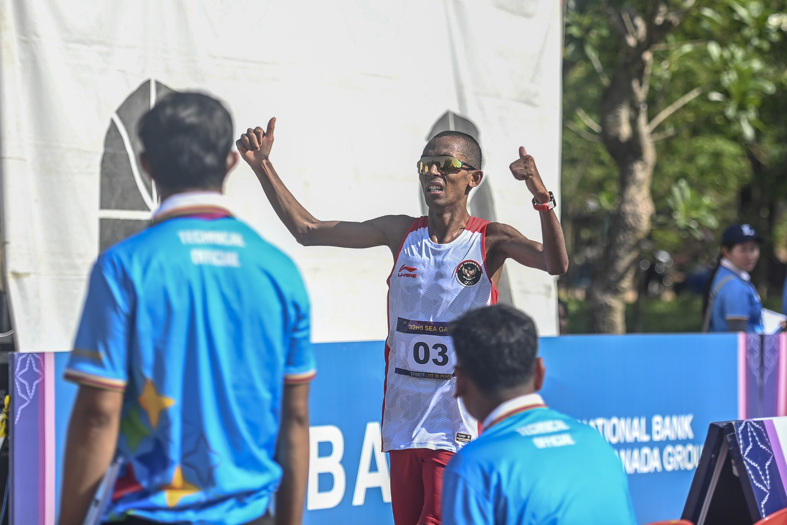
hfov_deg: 18.6
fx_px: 2405
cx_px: 394
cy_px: 262
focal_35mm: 110
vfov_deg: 12.5
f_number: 2.8
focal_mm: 110
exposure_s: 1/1250
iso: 100
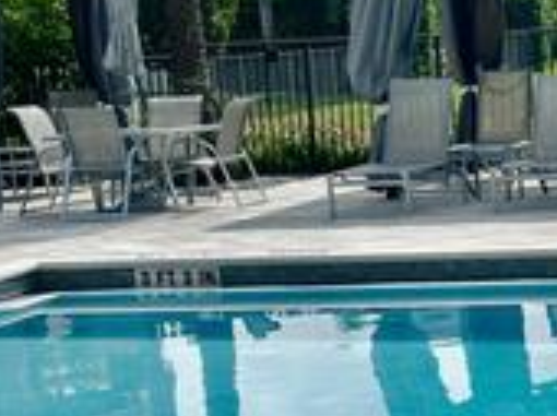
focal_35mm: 113
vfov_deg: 13.0
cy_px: 357
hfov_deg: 17.0
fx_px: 1816
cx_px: 573
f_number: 1.78
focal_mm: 6.86
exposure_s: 1/5882
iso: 64
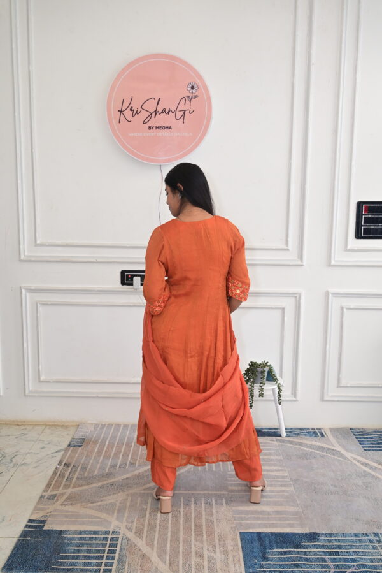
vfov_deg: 57.2
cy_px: 286
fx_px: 525
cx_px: 191
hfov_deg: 40.0
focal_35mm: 33
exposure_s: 1/250
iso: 800
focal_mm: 33
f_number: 6.3
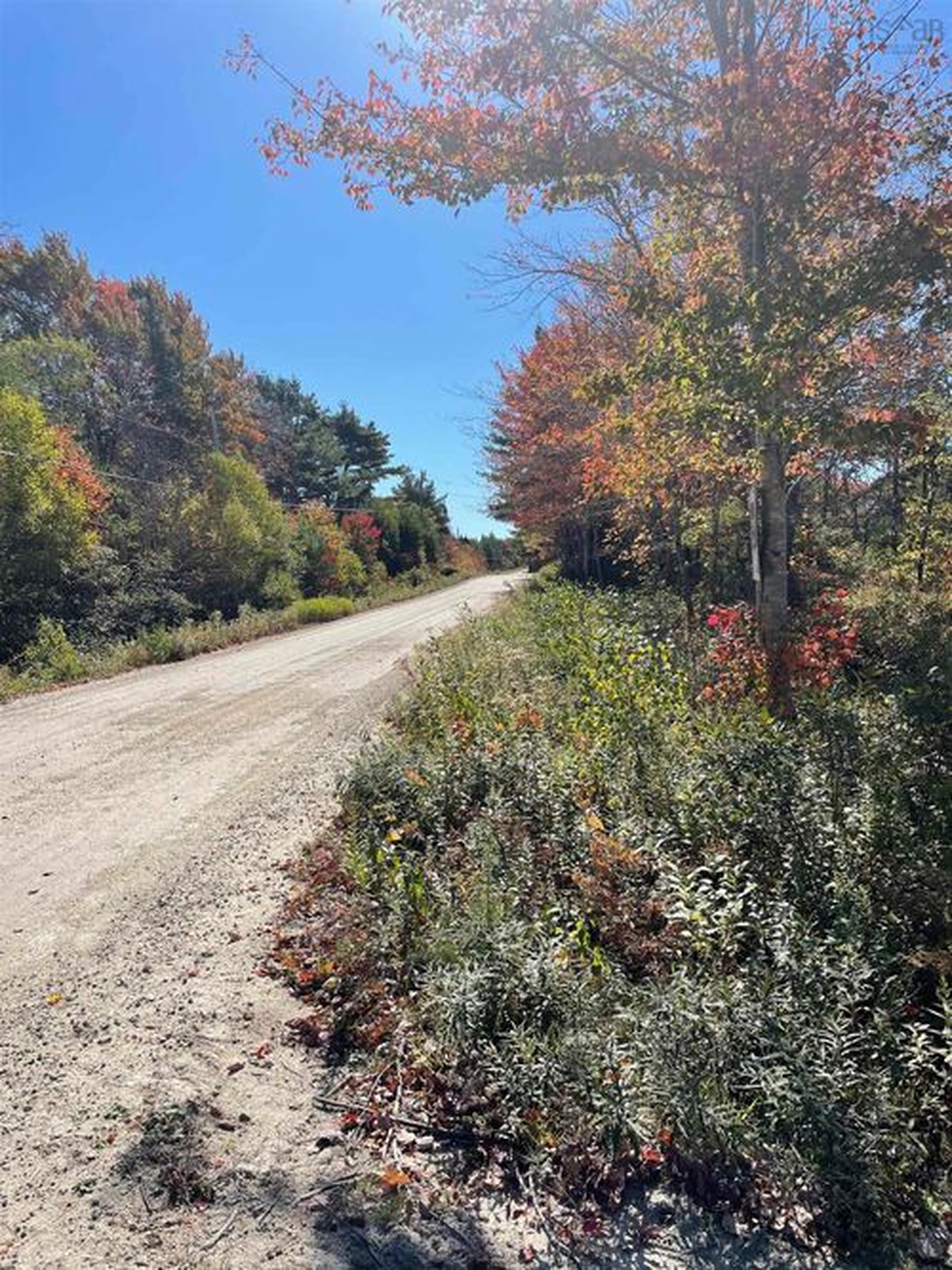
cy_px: 635
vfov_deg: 67.3
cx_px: 476
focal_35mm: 26
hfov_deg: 53.0
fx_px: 954
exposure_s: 1/3861
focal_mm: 4.2
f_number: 1.6
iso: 32
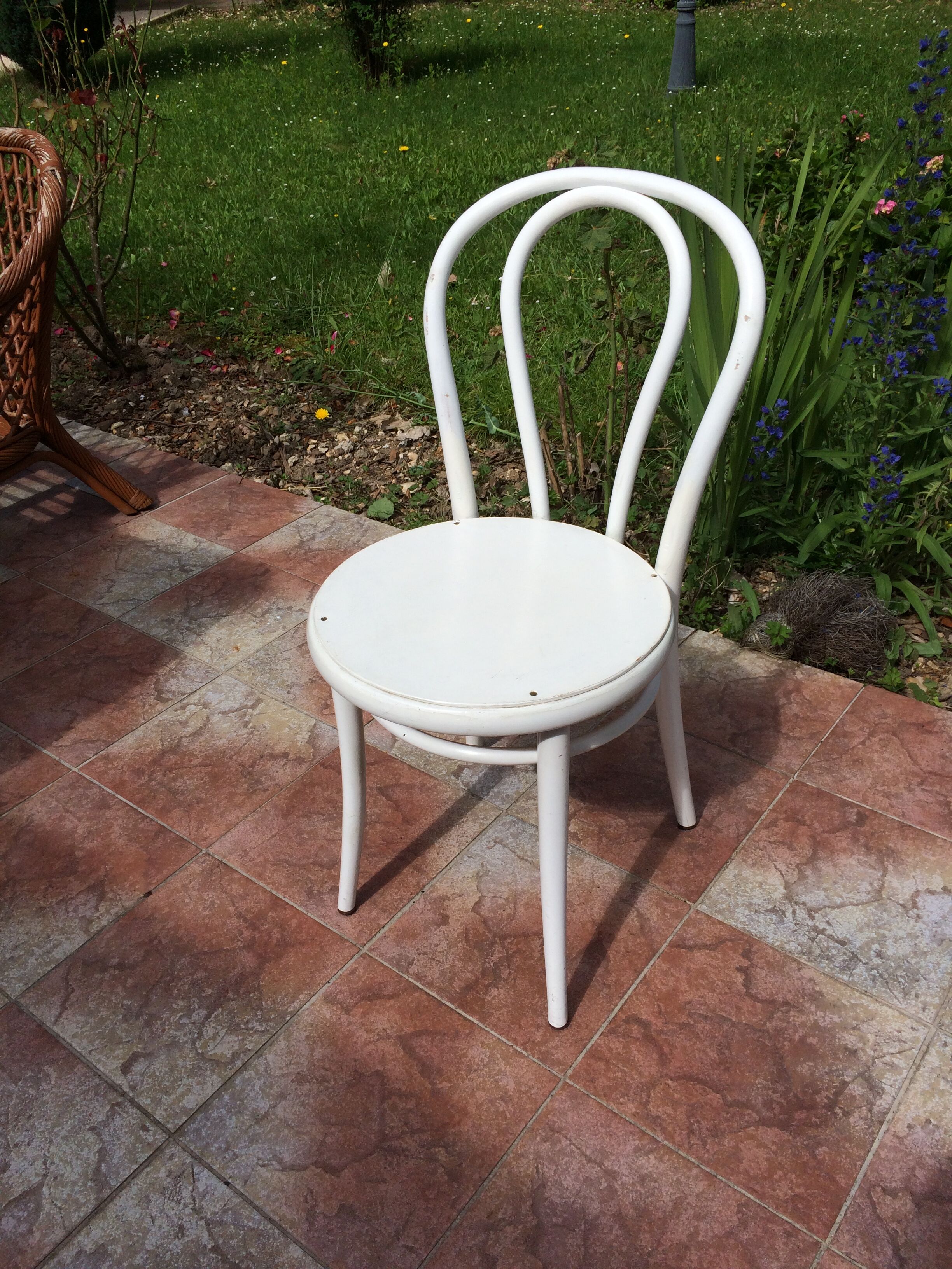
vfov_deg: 61.7
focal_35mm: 29
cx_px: 476
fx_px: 1063
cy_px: 634
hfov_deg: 48.2
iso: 32
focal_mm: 4.15
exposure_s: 1/3425
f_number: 2.2
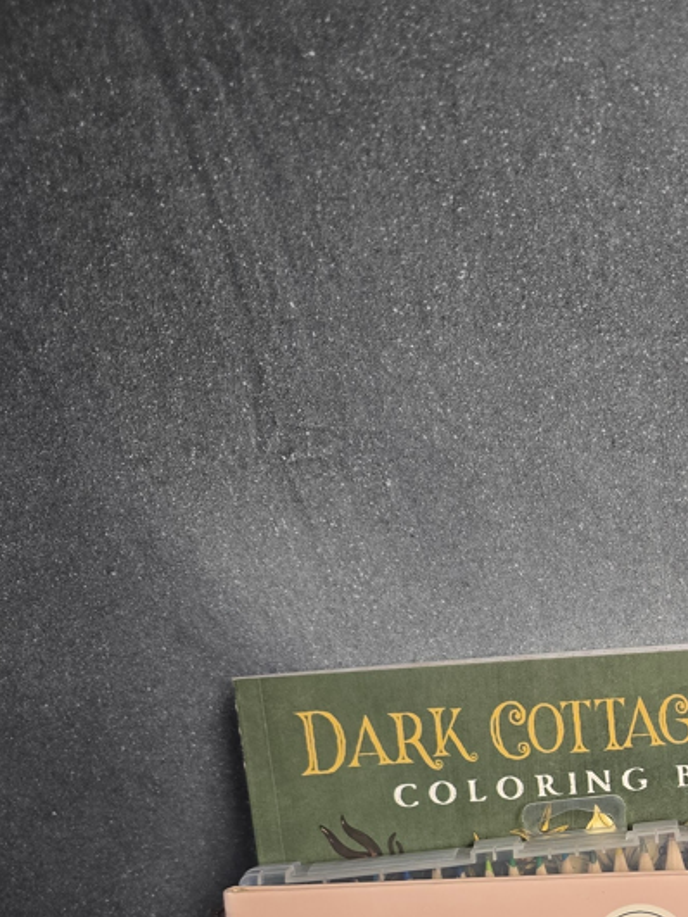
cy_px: 886
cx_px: 716
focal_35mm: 52
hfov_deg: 26.3
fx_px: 1379
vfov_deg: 34.0
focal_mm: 6.3
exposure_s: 1/120
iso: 320
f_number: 1.7
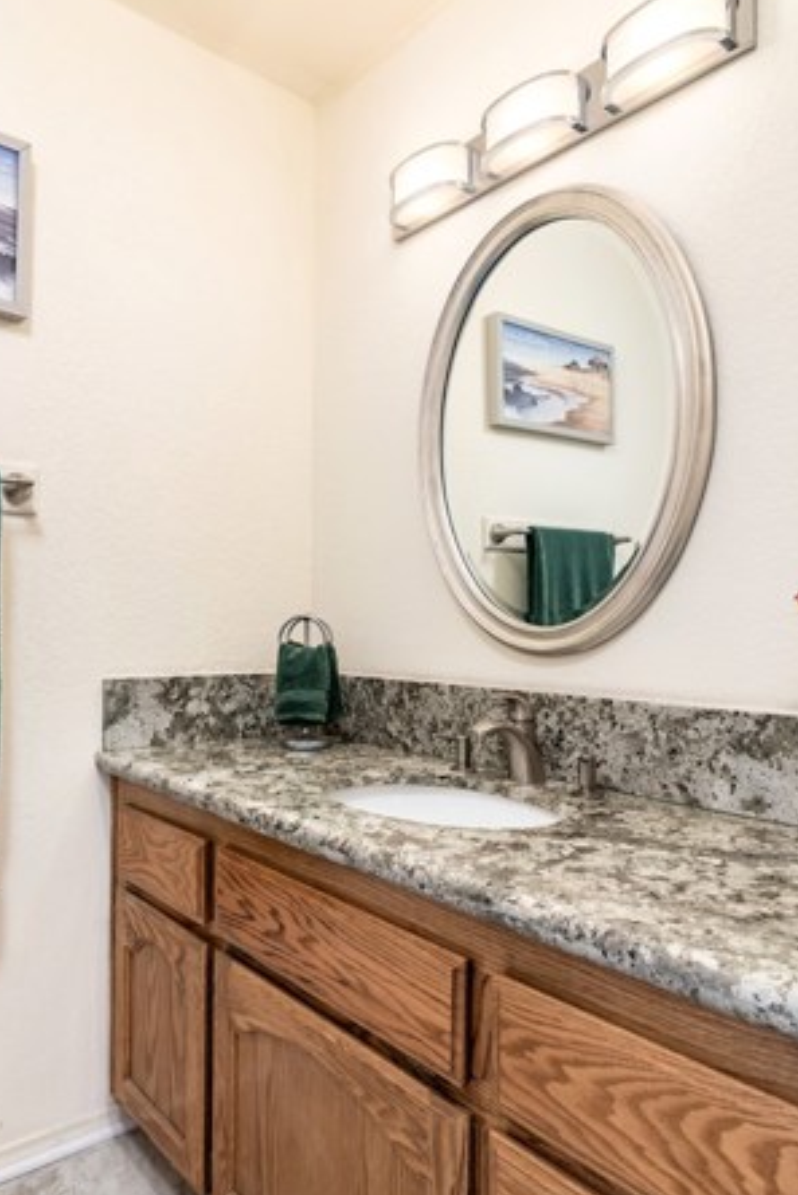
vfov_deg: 76.1
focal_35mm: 23
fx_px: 764
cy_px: 602
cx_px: 275
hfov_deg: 54.2
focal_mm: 16
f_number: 8
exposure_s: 1/160
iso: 320
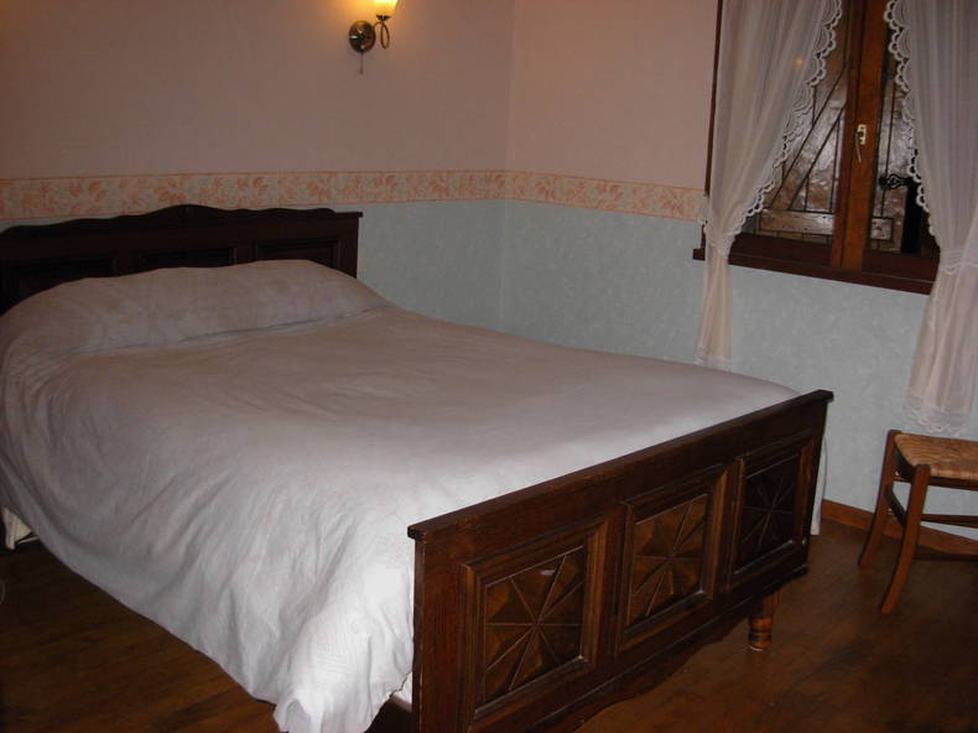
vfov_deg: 37.7
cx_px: 489
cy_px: 366
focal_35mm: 38
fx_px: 1073
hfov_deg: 49.0
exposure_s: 1/78.3
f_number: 2.9
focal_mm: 6.3
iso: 194
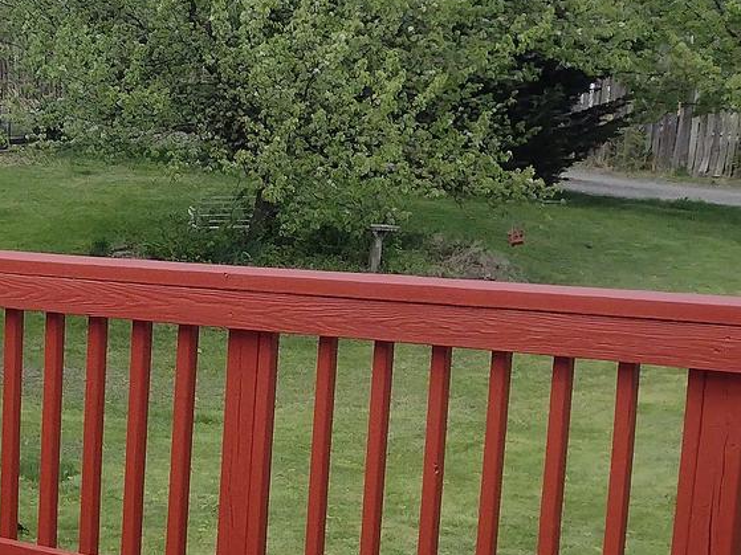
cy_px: 538
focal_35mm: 99
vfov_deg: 14.7
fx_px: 2119
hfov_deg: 17.8
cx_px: -362
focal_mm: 4.71
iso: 100
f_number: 1.7
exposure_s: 1/1483
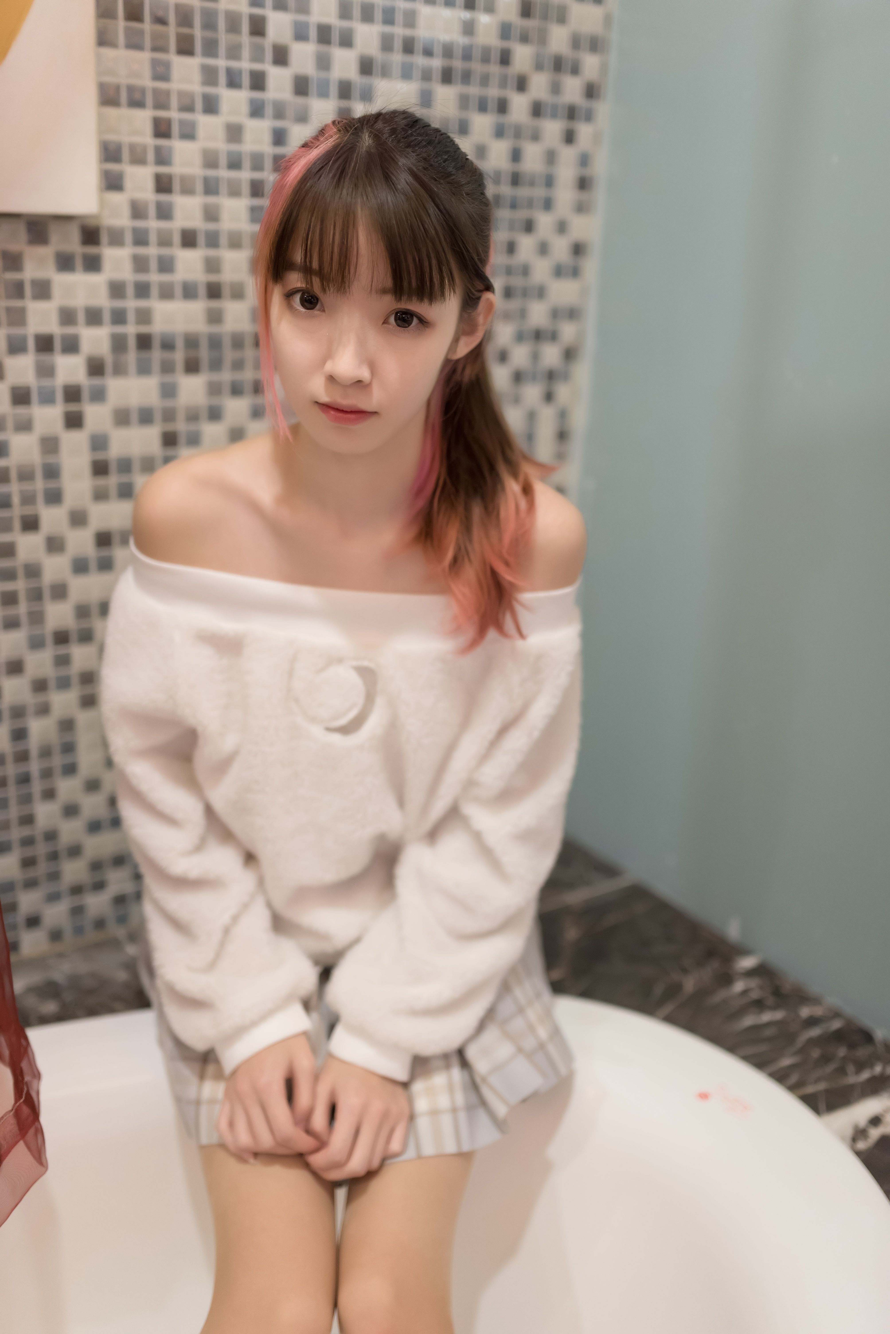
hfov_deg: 37.9
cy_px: 667
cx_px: 445
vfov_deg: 54.4
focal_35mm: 35
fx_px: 1297
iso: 2000
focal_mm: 35
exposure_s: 1/125
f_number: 1.8
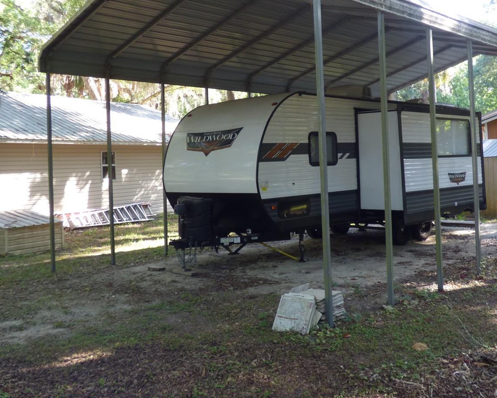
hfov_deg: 45.7
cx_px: 271
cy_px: 159
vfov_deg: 37.2
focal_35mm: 40
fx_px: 588
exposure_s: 1/60
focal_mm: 5.04
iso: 160
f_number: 3.2
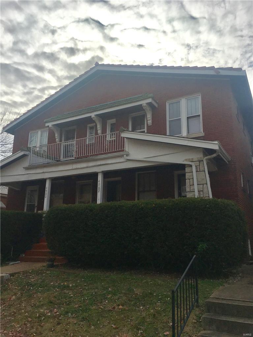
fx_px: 283
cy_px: 168
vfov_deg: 61.7
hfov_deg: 48.2
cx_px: 126
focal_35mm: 29
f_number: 2.2
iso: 25
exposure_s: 1/2959
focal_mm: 4.15
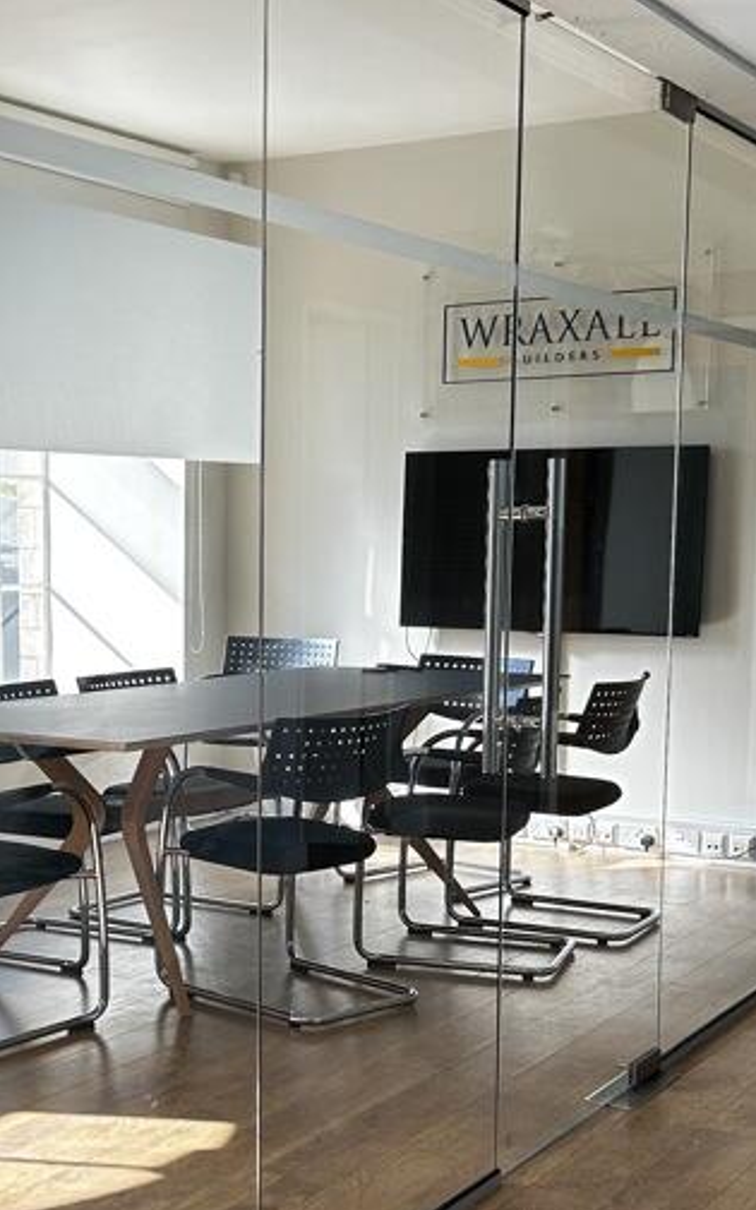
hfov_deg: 22.8
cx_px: 151
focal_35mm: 56
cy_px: 766
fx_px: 1846
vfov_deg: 36.0
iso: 50
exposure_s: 1/395
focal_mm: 5.7
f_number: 1.5
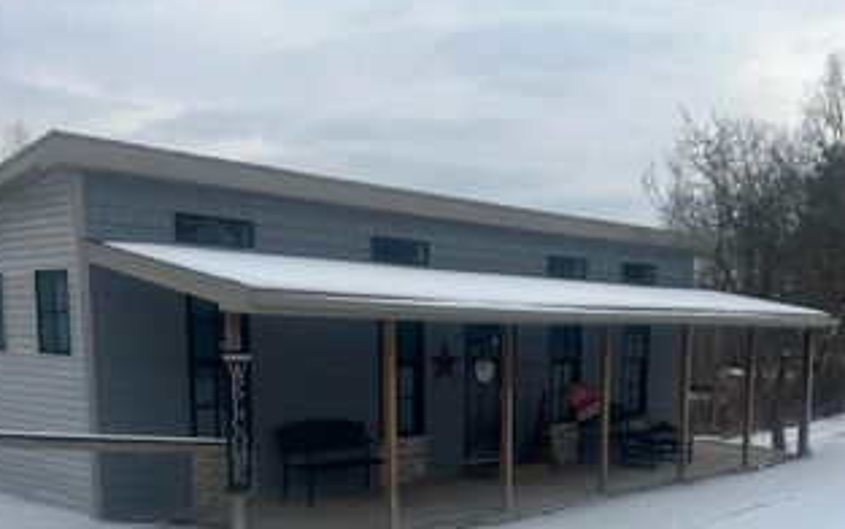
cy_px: 474
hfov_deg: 44.9
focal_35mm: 44
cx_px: 526
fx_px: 1014
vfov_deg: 28.2
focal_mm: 5.7
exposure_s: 1/6579
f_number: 1.5
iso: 50
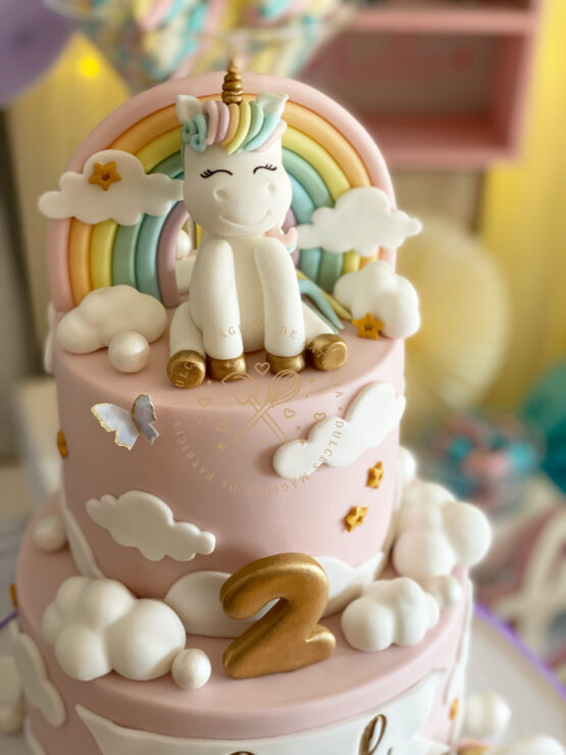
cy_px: 378
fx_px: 1134
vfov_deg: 36.8
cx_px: 283
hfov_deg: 28.0
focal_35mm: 52
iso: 125
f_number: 2
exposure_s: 1/33
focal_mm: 6
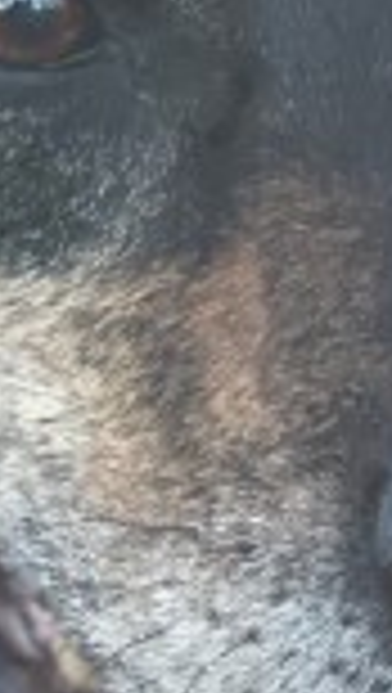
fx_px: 5341
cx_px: 311
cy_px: 279
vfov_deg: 7.4
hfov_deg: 4.2
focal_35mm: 290
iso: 160
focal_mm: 7.5
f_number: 2.2
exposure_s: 1/121
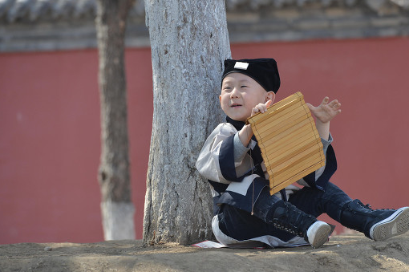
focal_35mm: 251
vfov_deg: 5.5
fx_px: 2849
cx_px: 253
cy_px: 125
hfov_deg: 8.2
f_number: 5.6
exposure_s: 1/320
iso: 200
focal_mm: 200
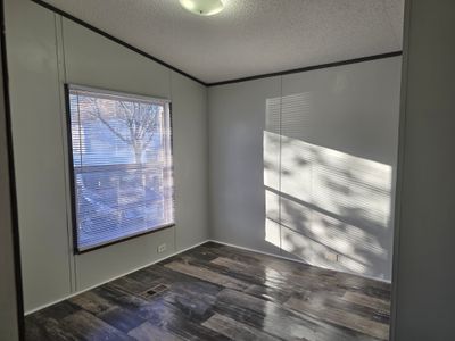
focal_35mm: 23
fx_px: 302
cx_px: 228
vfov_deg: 58.9
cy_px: 170
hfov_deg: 73.9
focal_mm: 6.3
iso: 12
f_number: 1.7
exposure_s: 1/120
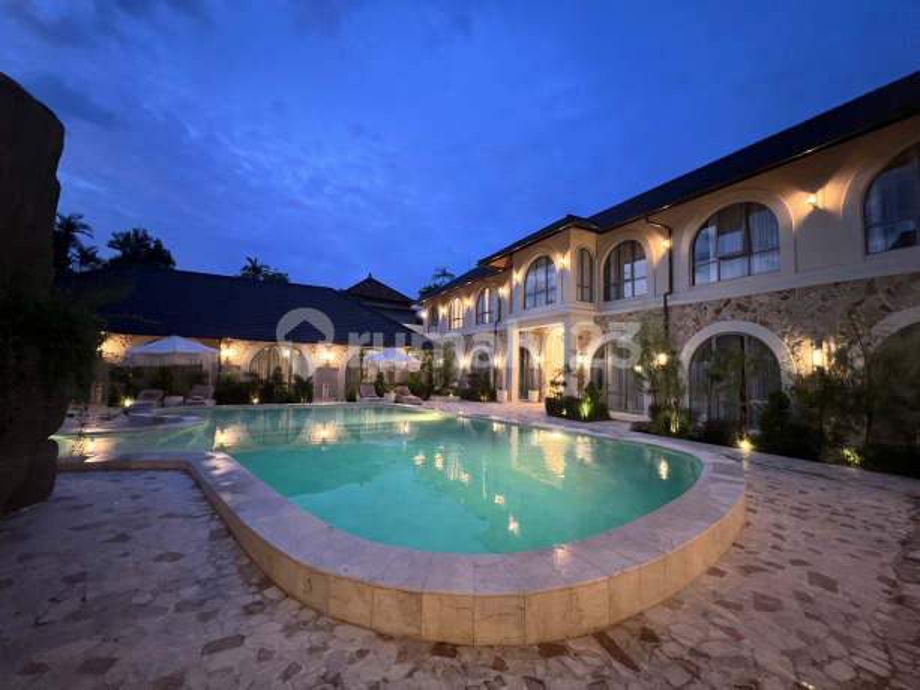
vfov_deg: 89.9
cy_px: 345
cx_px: 460
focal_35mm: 13
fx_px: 346
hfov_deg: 106.2
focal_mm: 1.57
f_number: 1.8
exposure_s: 1/25
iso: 640
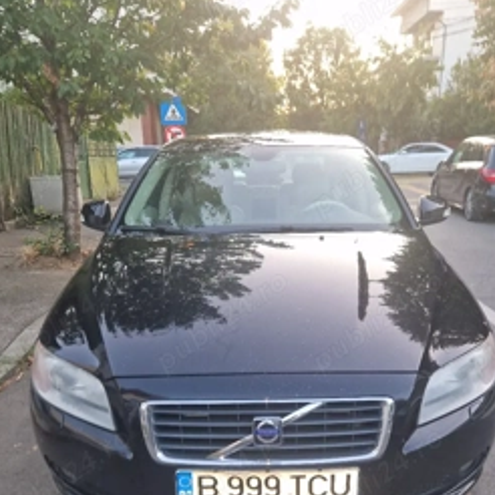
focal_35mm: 33
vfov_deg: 48.5
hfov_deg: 49.7
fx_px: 534
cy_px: 346
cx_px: 262
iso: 50
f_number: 1.8
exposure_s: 1/100
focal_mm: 5.4
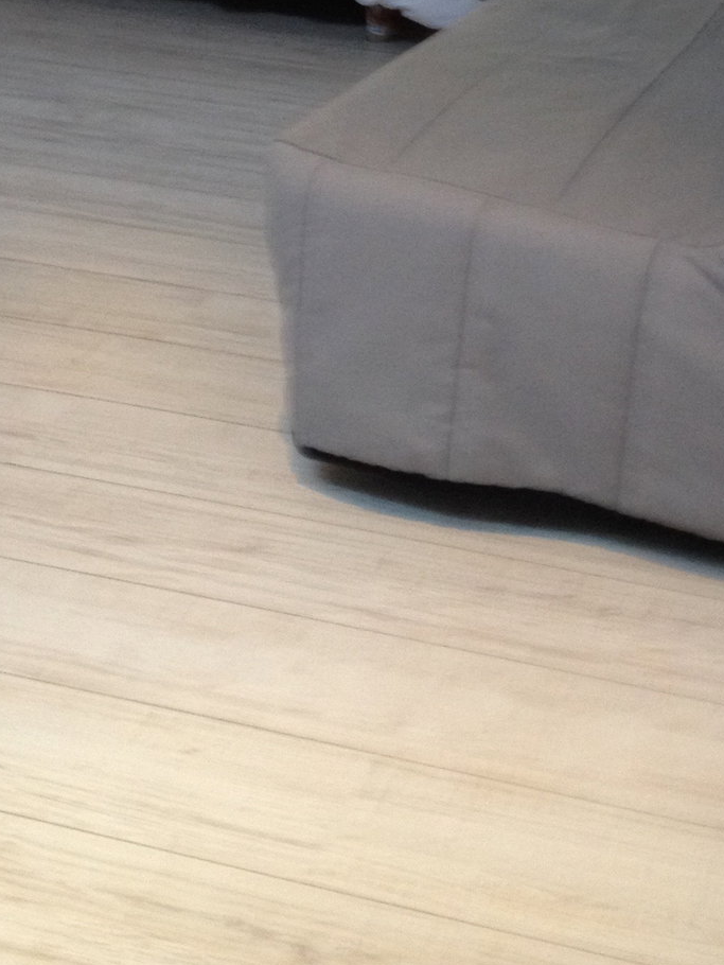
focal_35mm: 82
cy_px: -45
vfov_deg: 22.7
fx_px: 2286
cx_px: 516
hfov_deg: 17.9
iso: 160
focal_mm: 4.28
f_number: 2.4
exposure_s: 1/20
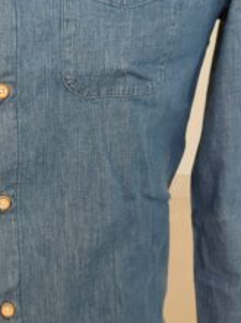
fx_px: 633
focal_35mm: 68
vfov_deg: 28.5
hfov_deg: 20.8
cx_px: -4
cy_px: 123
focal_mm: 6.04
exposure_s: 1/33
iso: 137
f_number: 1.9
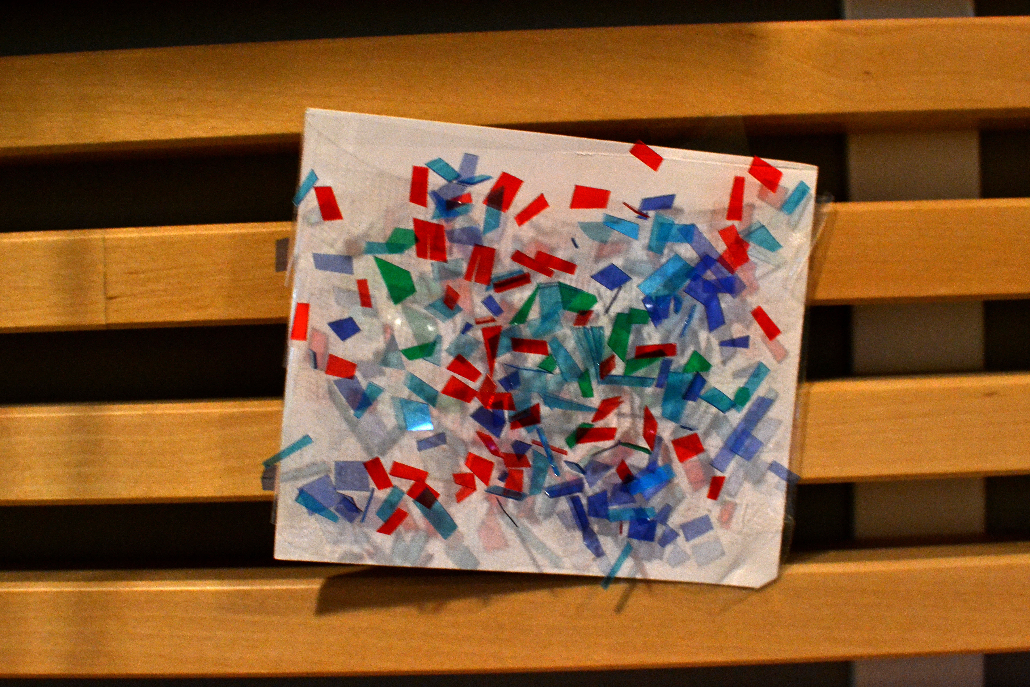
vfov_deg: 25.8
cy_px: 344
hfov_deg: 37.9
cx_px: 515
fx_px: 1502
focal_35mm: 52
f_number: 4
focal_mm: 35
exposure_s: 1/80
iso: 1600
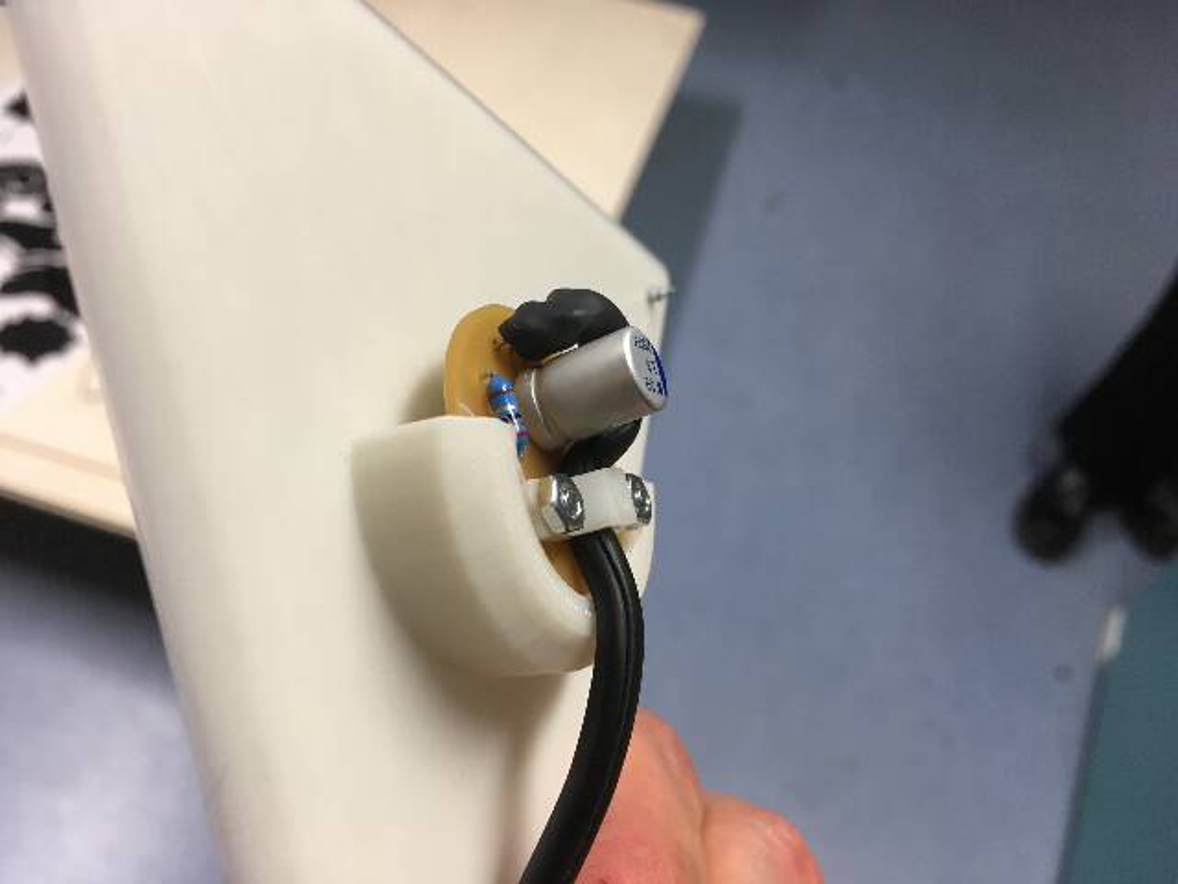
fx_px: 987
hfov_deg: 61.7
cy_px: 442
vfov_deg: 48.2
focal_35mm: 29
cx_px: 589
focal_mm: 4.15
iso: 40
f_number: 2.2
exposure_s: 1/33
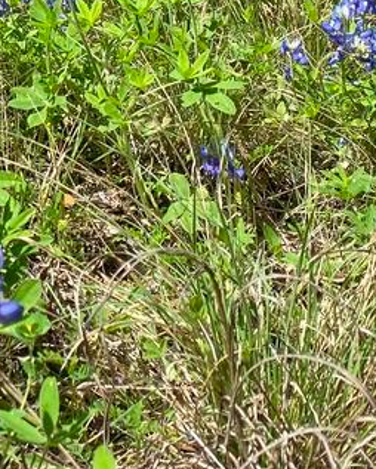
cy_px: -112
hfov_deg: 14.6
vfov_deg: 18.7
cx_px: -237
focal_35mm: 96
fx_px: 1334
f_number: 1.8
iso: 32
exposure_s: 1/1364
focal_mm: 4.25
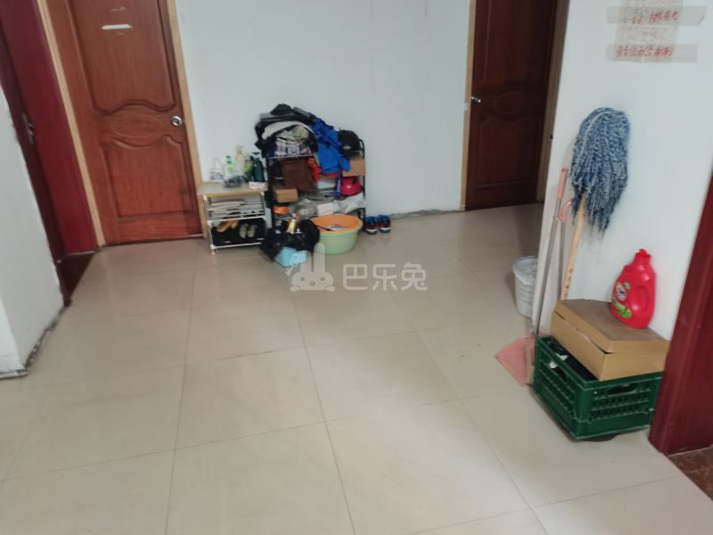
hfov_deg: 67.3
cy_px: 268
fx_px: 536
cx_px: 356
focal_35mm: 26
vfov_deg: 53.1
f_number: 1.8
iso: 800
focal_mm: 5.58
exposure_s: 1/20
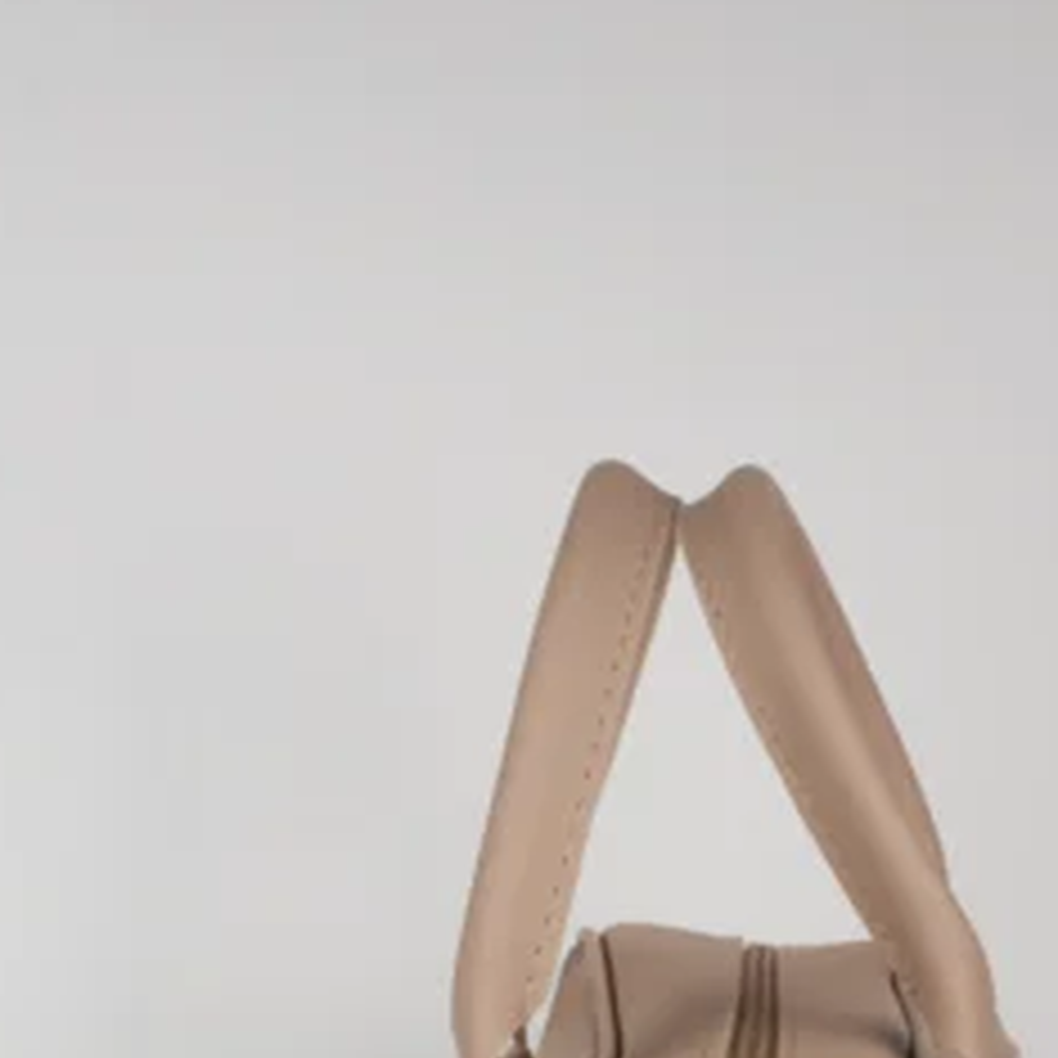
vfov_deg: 9.4
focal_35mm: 183
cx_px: 657
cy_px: 1290
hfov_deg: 9.6
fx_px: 6328
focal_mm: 50
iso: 160
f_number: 11
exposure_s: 1/10
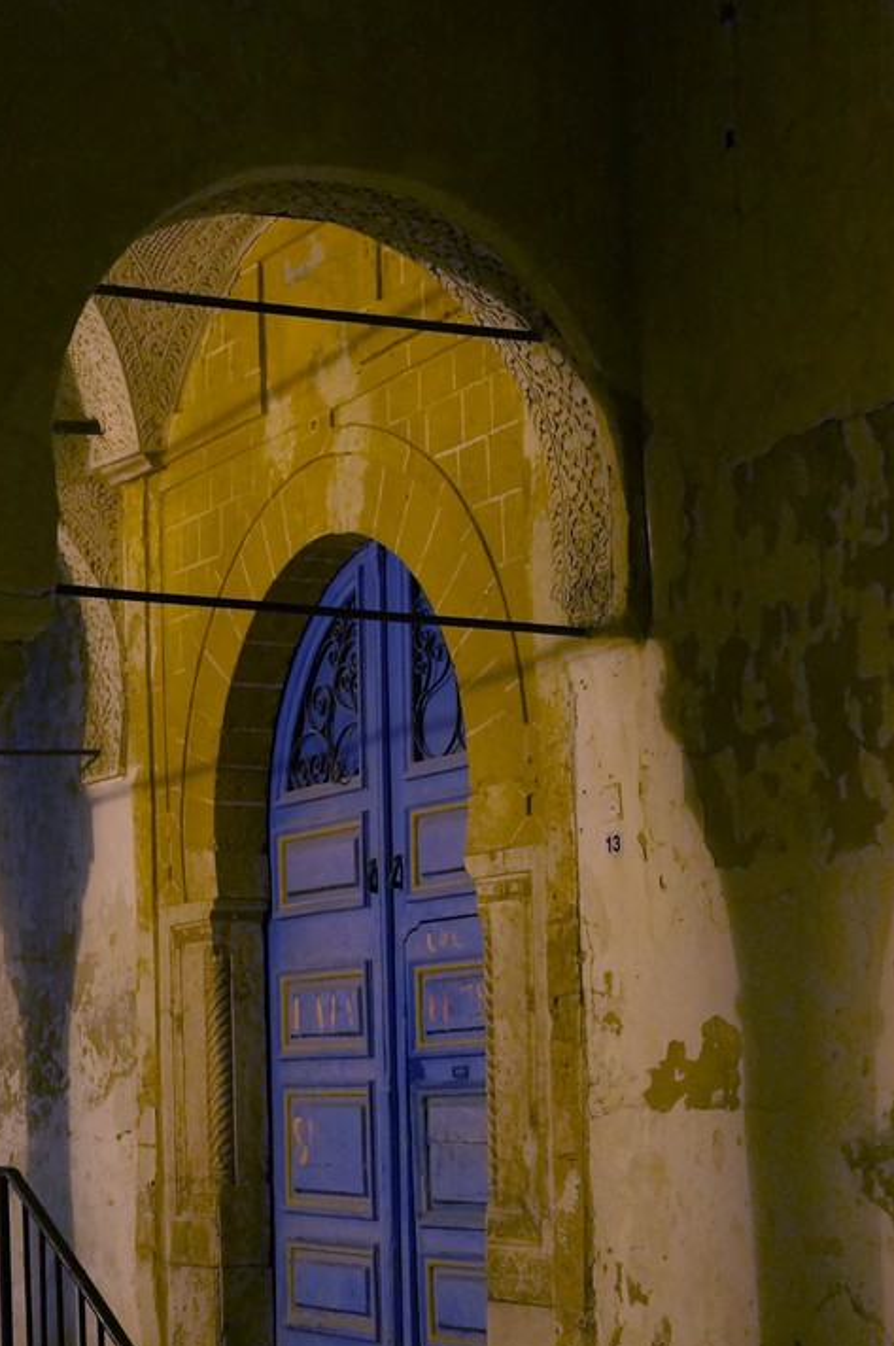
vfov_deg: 28.2
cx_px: 140
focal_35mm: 71
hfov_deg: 18.9
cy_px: 953
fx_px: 2651
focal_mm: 28
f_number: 4.5
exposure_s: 1/30
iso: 1600
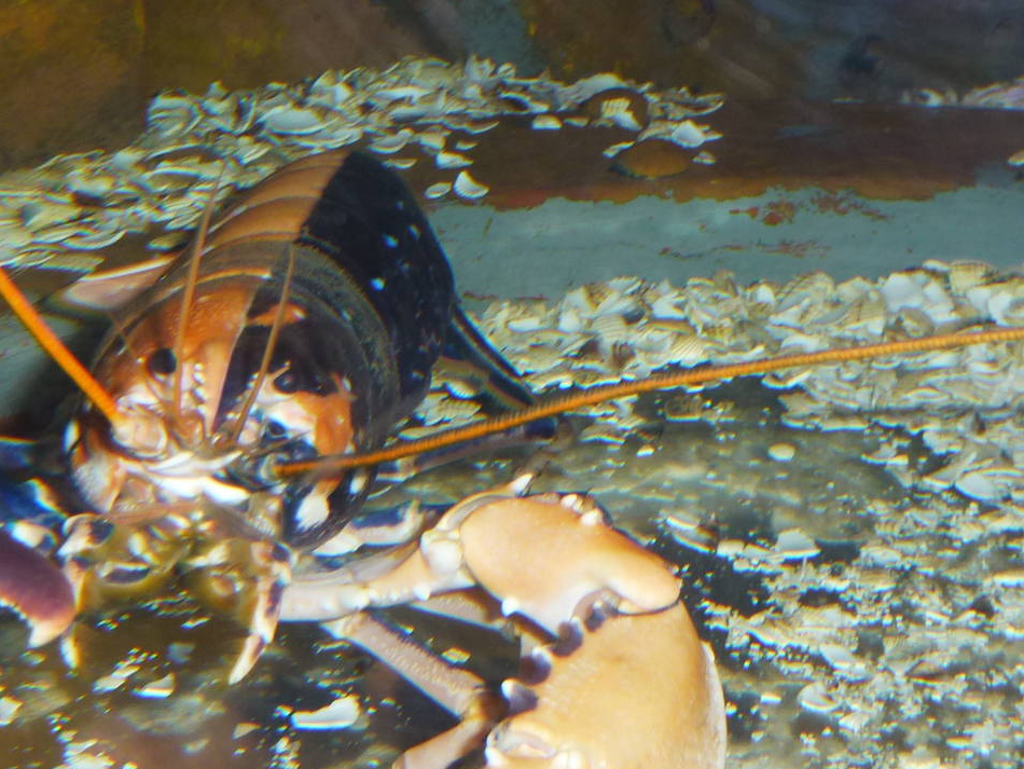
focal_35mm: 64
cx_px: 309
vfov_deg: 22.8
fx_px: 1894
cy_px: 509
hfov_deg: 30.0
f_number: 3.8
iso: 160
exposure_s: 1/60
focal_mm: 6.8
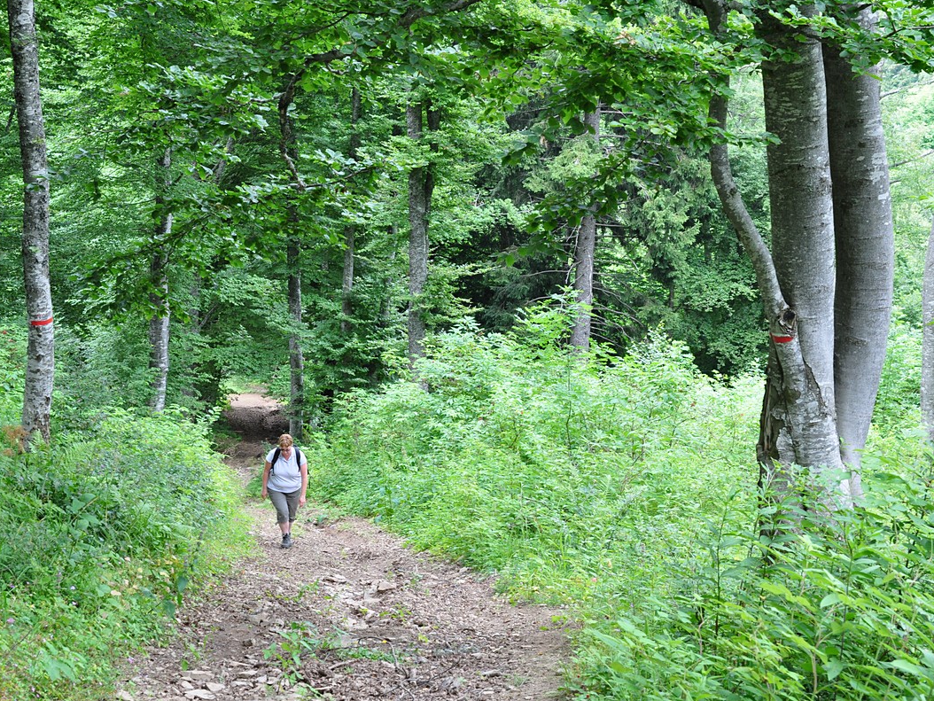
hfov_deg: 23.8
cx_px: 436
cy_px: 350
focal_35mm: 82
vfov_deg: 18.0
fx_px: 2213
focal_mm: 50
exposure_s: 1/60
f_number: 8
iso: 560
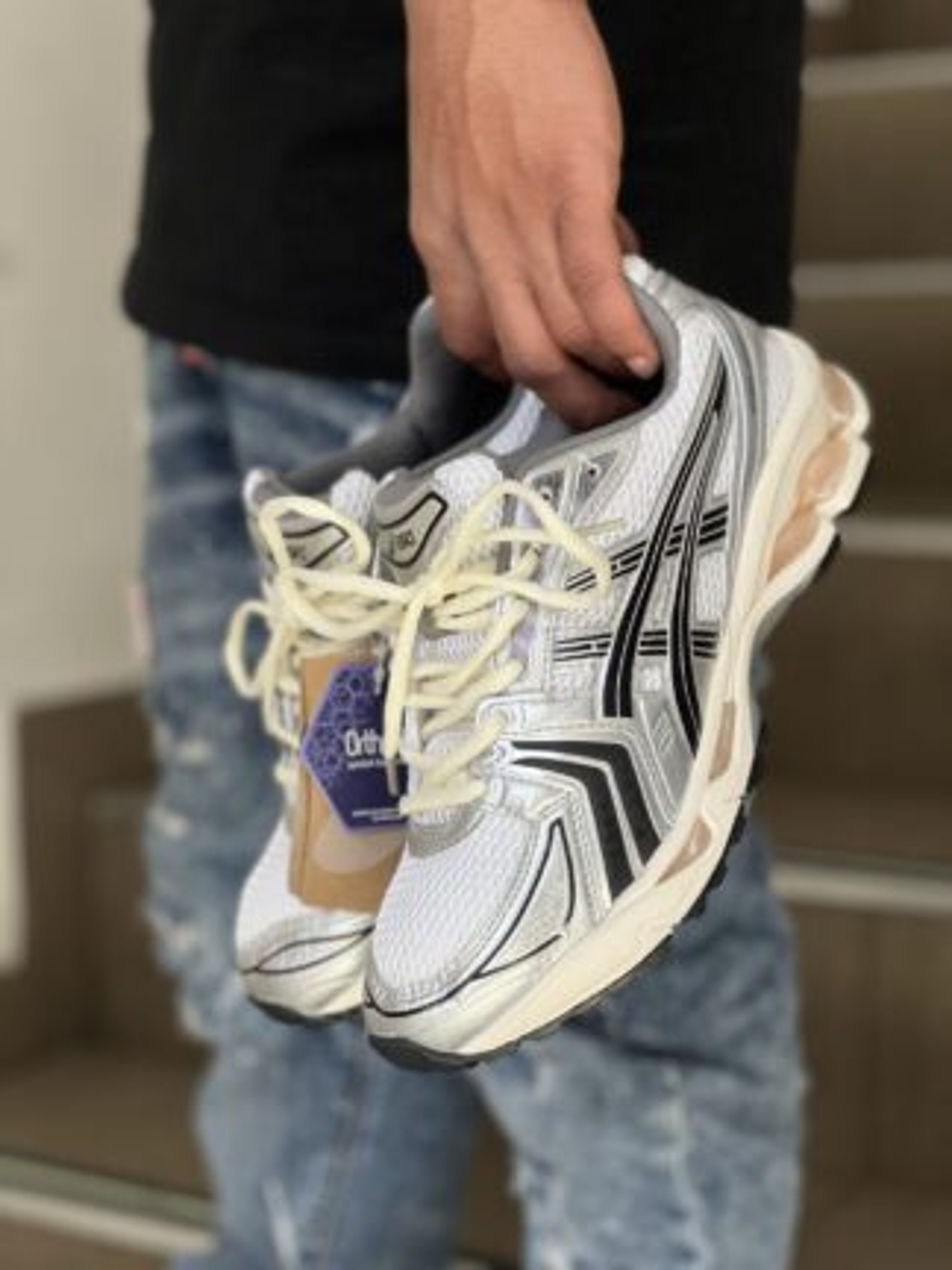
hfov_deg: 19.1
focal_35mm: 77
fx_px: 2824
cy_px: 635
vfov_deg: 25.3
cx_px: 476
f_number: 2.8
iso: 160
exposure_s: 1/121
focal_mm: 9
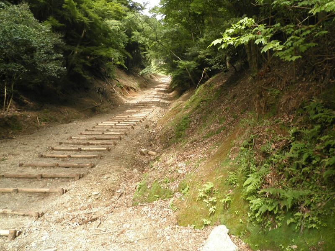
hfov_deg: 65.3
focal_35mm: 27
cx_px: 168
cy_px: 126
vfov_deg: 51.4
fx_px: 261
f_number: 3.2
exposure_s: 1/100
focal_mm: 4.9
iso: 64
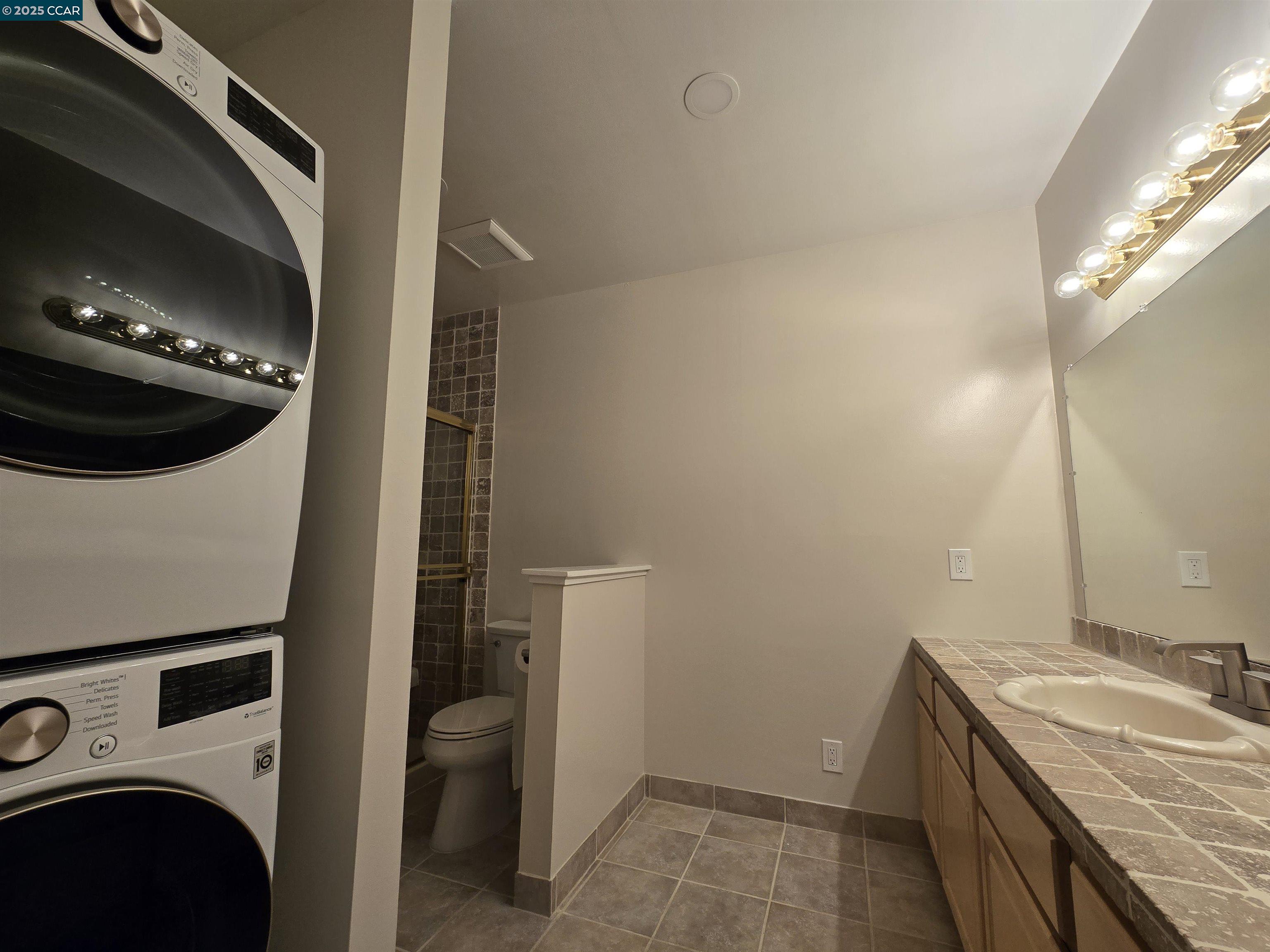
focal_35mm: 13
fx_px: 477
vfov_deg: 89.9
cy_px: 476
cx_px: 635
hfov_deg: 106.2
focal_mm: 2.2
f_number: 2.2
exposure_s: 1/60
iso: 64
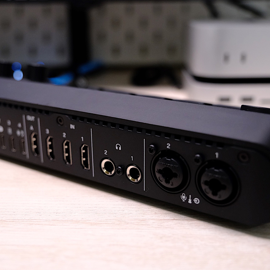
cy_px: 138
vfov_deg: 36.8
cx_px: 123
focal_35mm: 46
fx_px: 406
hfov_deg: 36.8
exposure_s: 1/60
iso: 2000
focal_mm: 23.4
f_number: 2.8
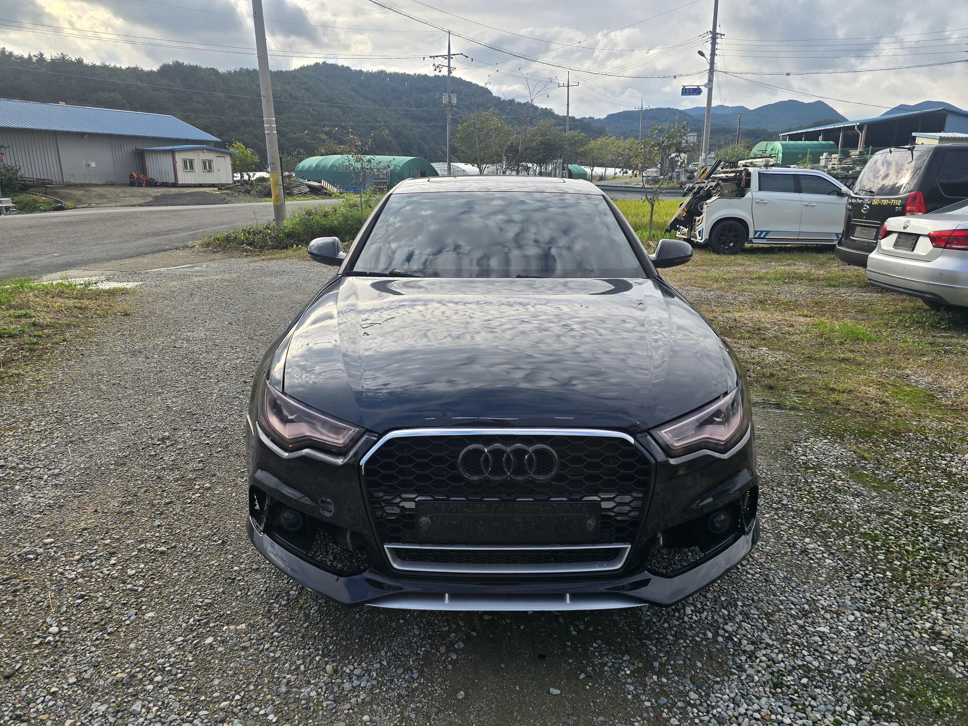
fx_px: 643
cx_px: 484
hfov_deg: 73.9
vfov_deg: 58.9
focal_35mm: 23
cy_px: 363
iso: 12
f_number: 1.7
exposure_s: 1/426
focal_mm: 6.3
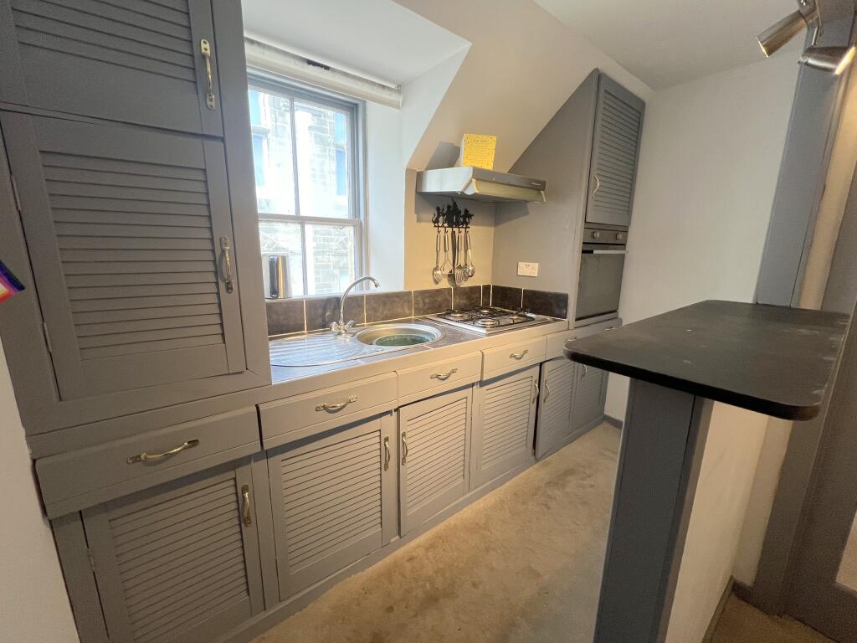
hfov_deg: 106.2
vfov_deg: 89.9
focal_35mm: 13
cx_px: 428
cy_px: 322
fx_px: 322
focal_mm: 1.57
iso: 200
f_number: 1.8
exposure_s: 1/100
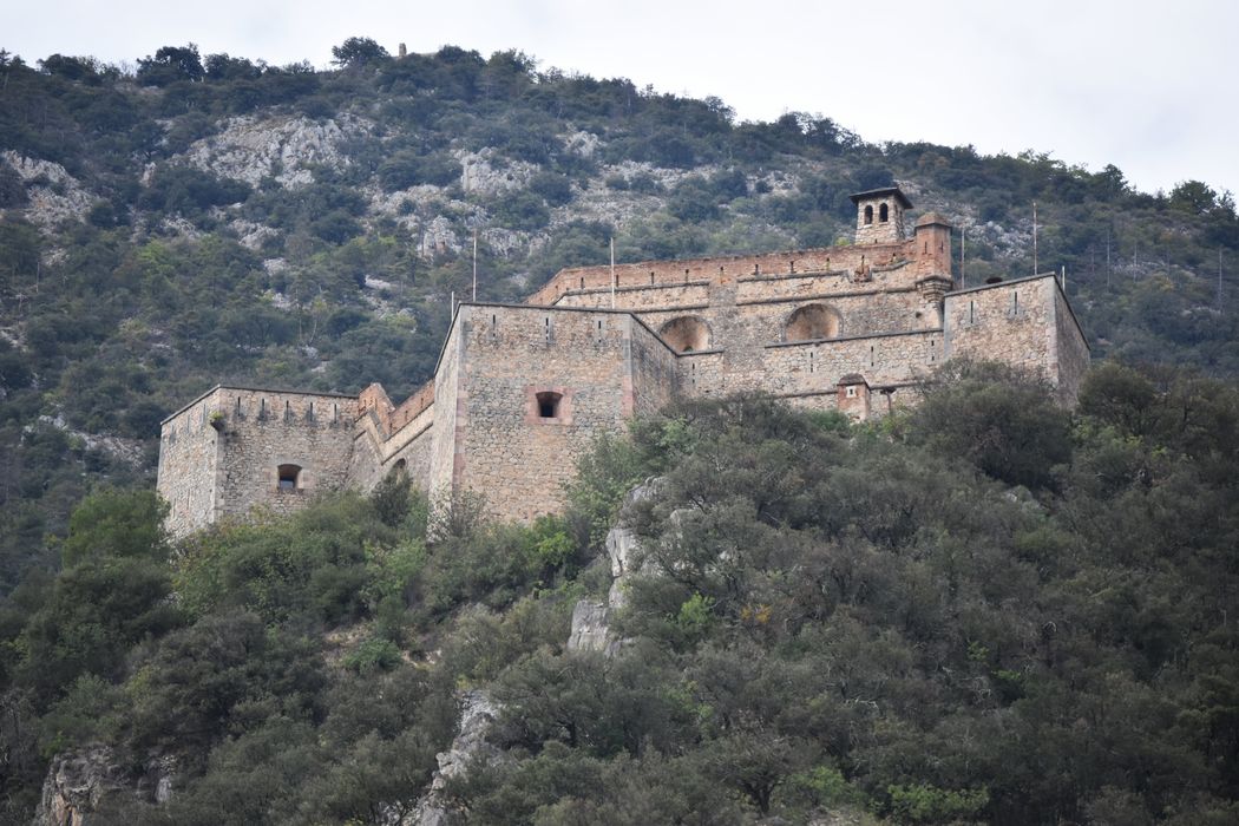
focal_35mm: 232
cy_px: 413
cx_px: 620
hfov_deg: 8.9
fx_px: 8001
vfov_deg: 5.9
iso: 450
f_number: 5.3
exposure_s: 1/1000
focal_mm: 155
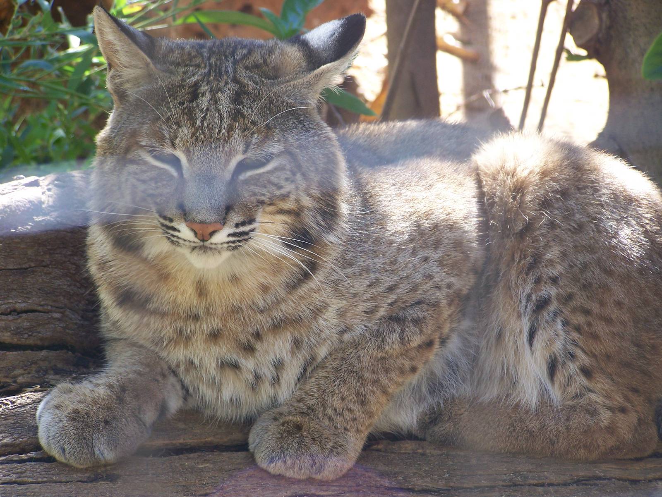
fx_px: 3043
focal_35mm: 159
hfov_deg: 12.4
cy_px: 248
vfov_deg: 9.3
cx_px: 331
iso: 80
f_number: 3.2
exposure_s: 1/100
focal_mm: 26.4
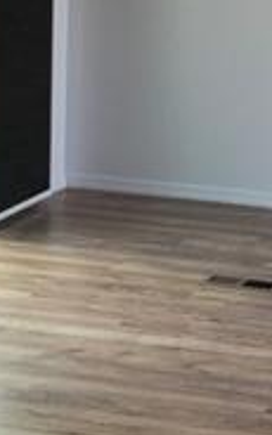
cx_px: 388
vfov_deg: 16.2
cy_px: 87
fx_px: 1518
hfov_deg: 10.0
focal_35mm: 128
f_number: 2.2
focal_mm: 4.15
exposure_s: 1/120
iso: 32
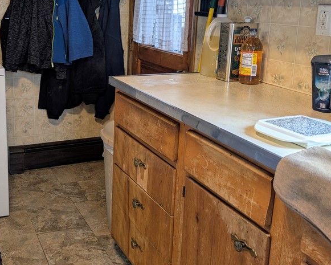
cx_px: 76
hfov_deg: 41.4
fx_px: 421
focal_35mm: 43
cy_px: 83
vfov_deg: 34.5
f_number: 1.89
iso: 103
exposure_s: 1/24
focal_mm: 5.43
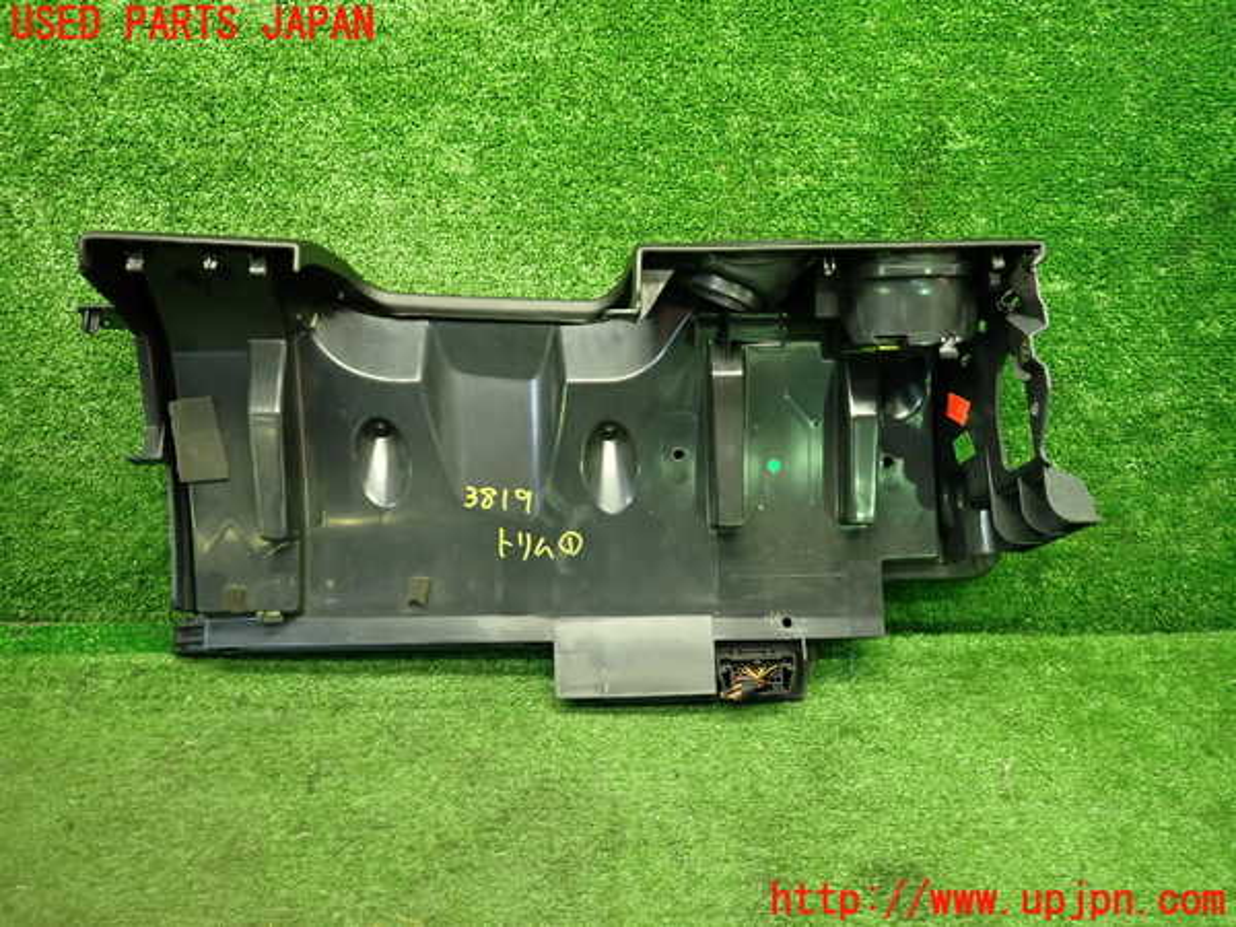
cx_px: 618
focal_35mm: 25
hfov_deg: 69.4
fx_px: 893
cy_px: 464
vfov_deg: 54.9
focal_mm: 4.5
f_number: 2
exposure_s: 1/30
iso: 250
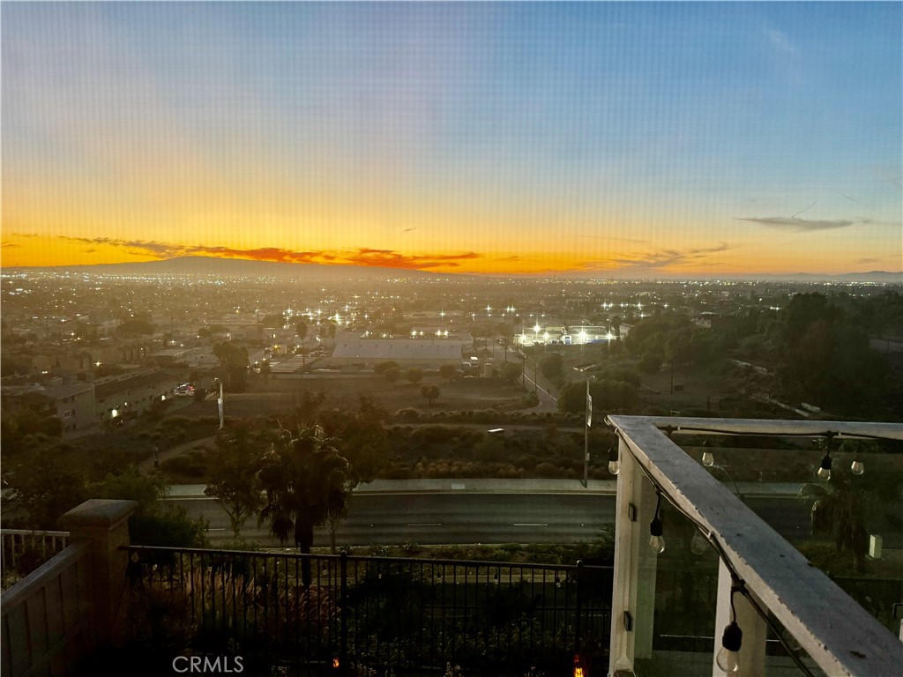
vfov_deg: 56.8
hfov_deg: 71.6
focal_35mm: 24
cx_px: 452
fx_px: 626
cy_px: 338
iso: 200
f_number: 1.78
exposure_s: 1/60
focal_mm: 6.76
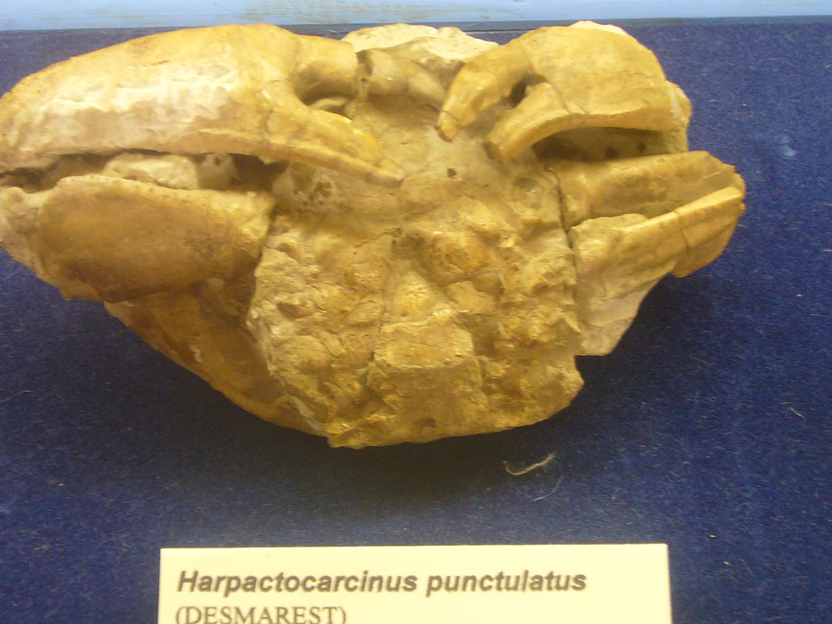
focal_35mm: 81
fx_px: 1947
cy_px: 364
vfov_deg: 18.2
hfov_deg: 24.1
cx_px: 361
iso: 100
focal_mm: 8.1
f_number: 3.6
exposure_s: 1/15
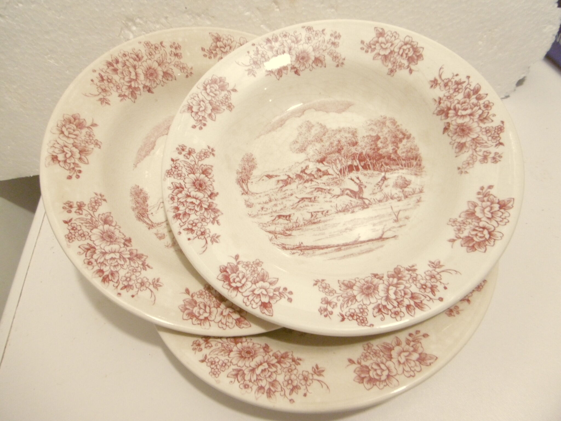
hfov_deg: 71.6
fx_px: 389
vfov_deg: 56.8
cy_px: 210
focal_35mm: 24
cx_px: 280
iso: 400
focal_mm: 4.3
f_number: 3.1
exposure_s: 1/13
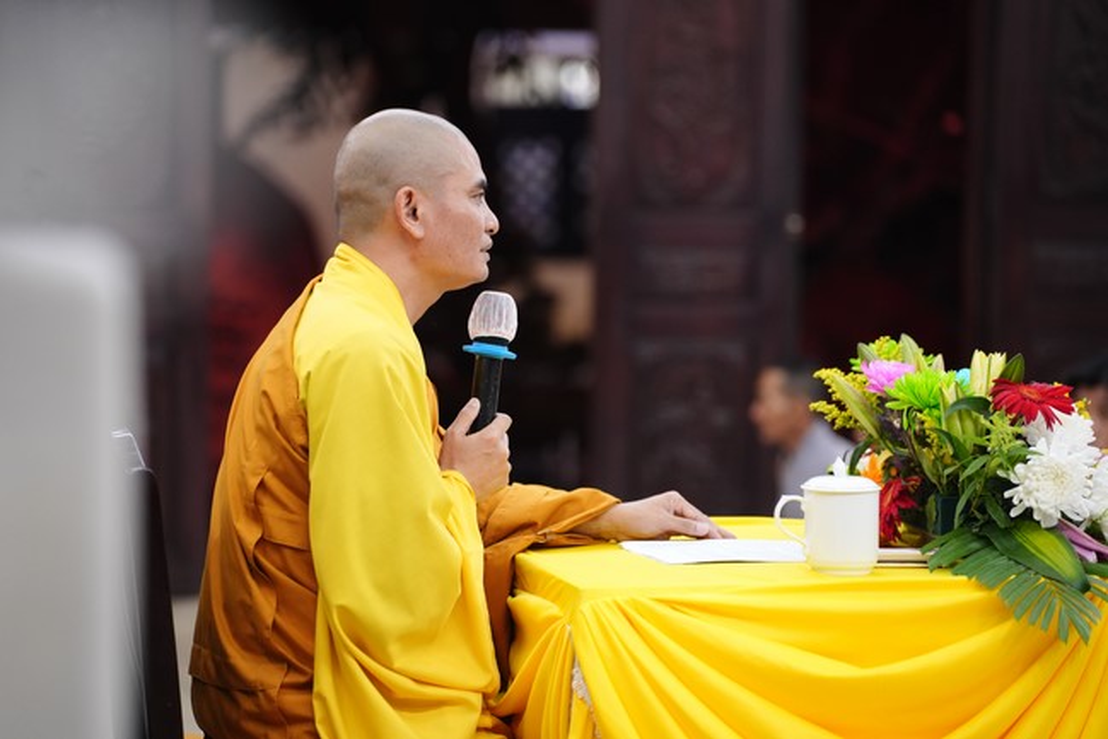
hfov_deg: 17.2
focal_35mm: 119
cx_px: 554
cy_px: 370
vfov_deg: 11.5
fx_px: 3663
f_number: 2.8
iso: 2500
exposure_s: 1/80
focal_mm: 119
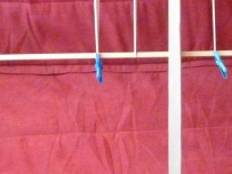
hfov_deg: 24.3
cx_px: 267
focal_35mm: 74
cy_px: 118
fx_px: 496
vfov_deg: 19.8
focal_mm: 4.5
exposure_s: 1/200
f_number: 4.5
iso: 1600
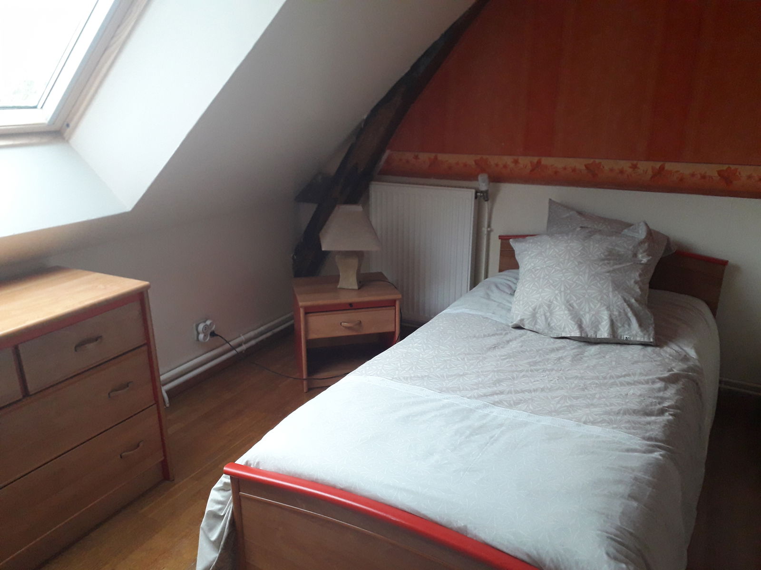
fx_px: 594
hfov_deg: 65.3
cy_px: 285
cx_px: 380
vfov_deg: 51.4
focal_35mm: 27
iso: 200
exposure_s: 1/50
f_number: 1.9
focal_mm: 3.6
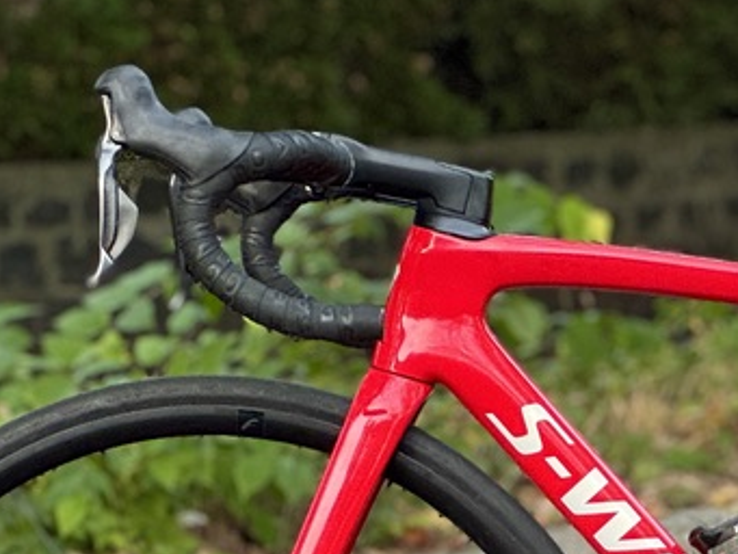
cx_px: 809
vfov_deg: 6.4
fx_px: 4927
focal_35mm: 231
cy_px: 773
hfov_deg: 8.5
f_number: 2.8
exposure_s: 1/60
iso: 200
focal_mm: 9
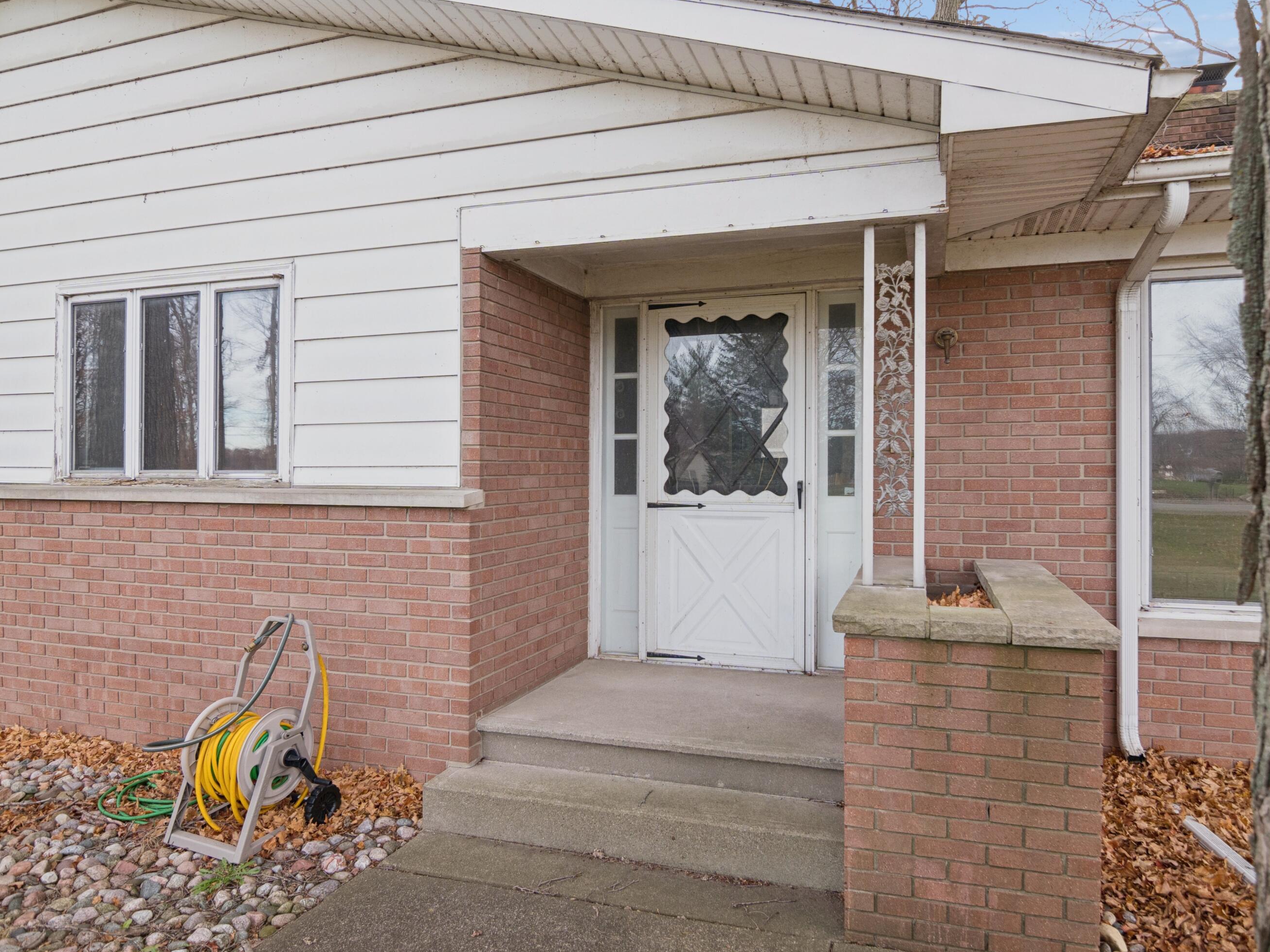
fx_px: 770
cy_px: 469
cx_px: 667
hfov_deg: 78.9
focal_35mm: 21
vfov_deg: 63.4
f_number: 4
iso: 400
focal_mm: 13
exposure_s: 1/500
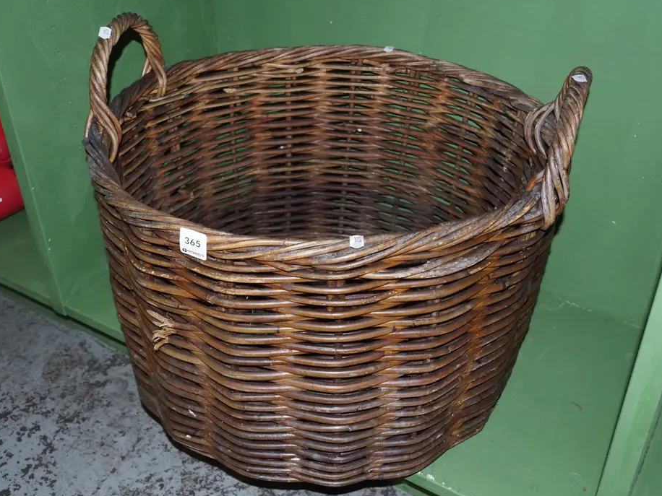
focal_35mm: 38
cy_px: 256
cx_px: 338
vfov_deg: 37.7
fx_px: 727
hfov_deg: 49.0
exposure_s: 1/160
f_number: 5.6
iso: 2500
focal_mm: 17
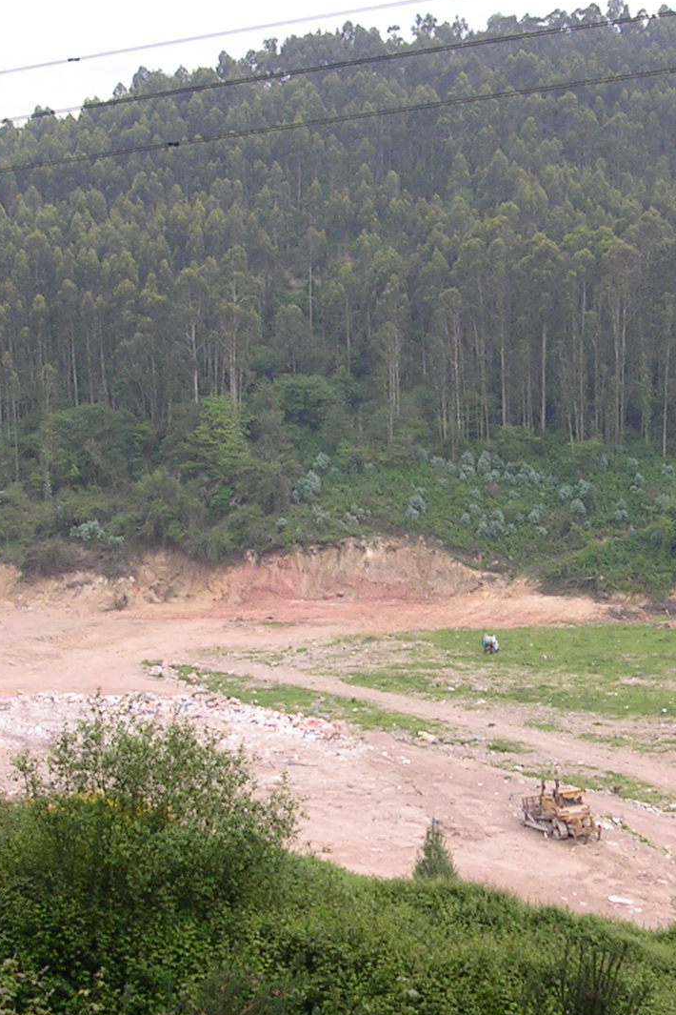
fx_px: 2140
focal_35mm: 76
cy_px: 627
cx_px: 478
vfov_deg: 26.6
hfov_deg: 17.9
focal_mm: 5.8
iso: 50
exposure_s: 1/303
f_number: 2.8
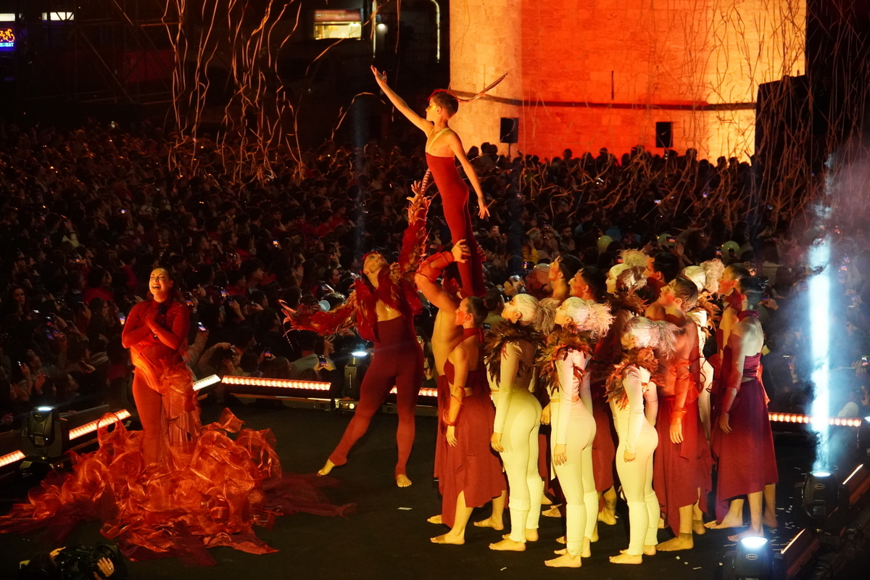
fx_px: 2066
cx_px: 435
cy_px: 290
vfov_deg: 16.0
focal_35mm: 86
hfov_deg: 23.8
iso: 5000
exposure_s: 1/200
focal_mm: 57
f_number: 4
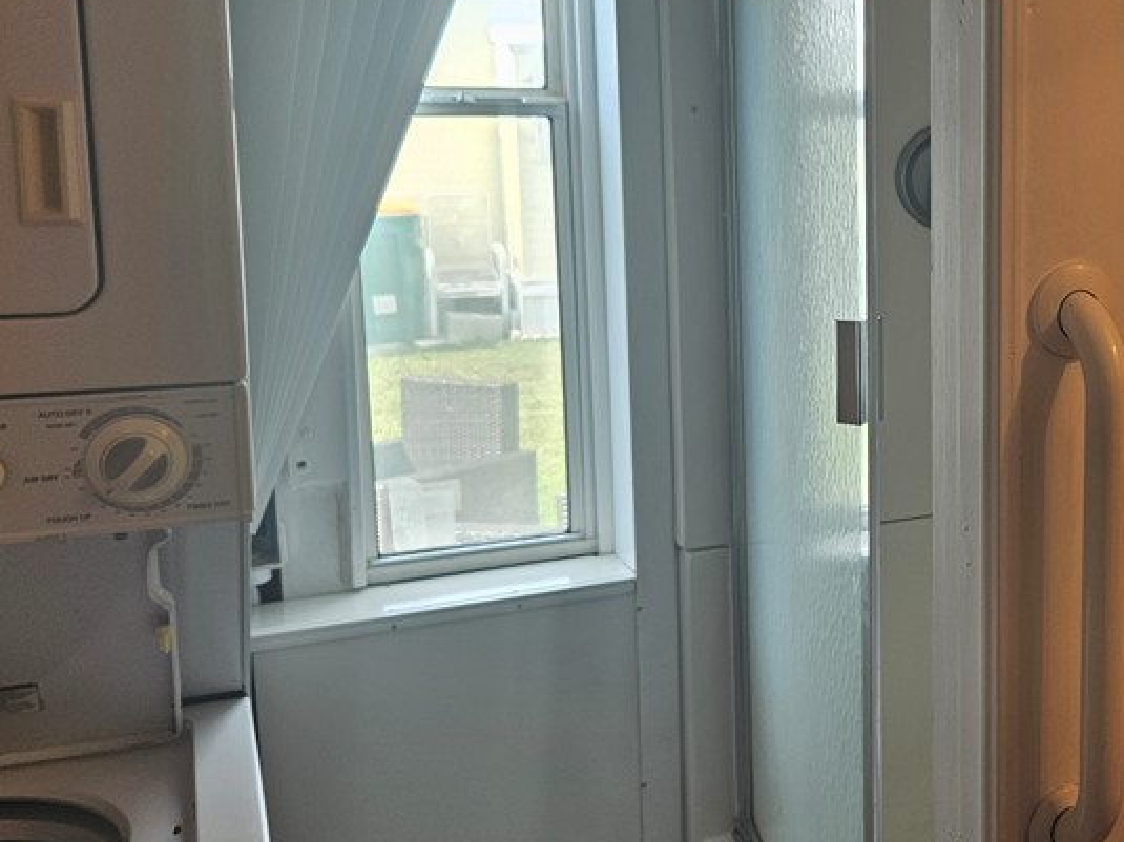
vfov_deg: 32.8
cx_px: 924
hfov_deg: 40.9
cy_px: 342
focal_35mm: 44
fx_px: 1428
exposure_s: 1/120
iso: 50
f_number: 1.8
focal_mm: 5.4
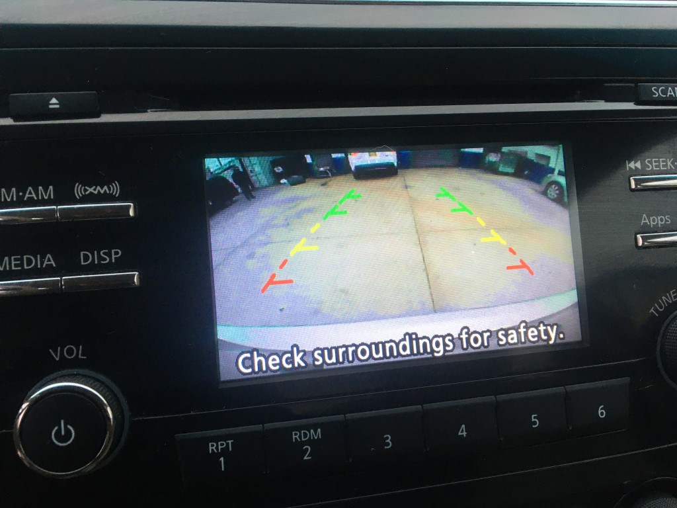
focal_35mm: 29
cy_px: 254
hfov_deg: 61.7
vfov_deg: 48.2
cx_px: 338
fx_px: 567
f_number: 2.2
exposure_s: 1/30
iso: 25
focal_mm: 4.15
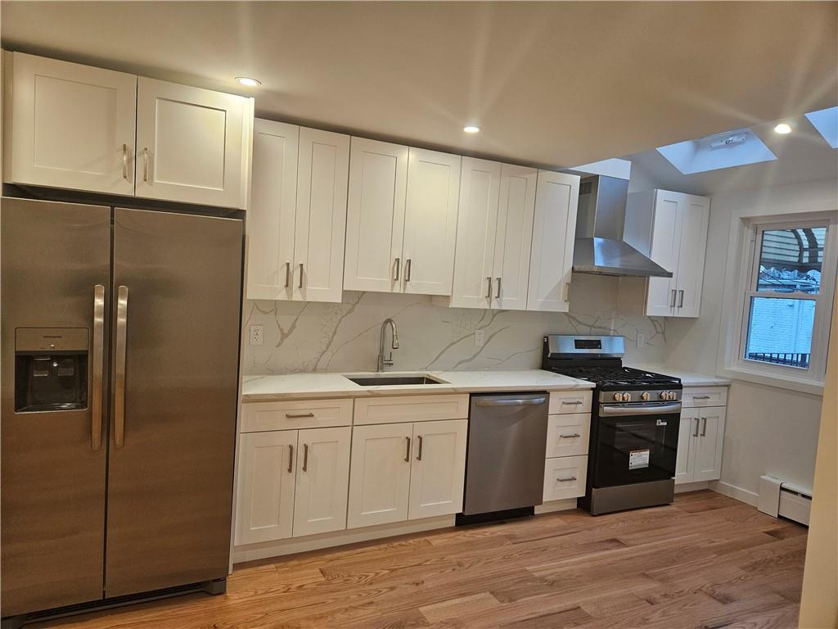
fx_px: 557
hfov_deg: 73.9
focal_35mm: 23
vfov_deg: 58.9
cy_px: 314
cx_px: 419
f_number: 1.8
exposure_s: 1/120
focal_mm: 5.4
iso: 200
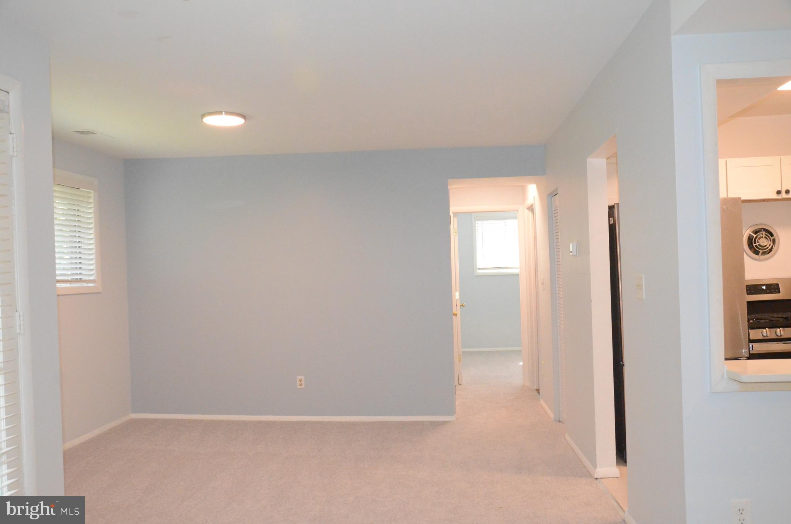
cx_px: 396
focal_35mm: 32
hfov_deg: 59.6
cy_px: 262
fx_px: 691
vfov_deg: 41.5
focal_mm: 21
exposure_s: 1/200
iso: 6400
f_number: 7.1
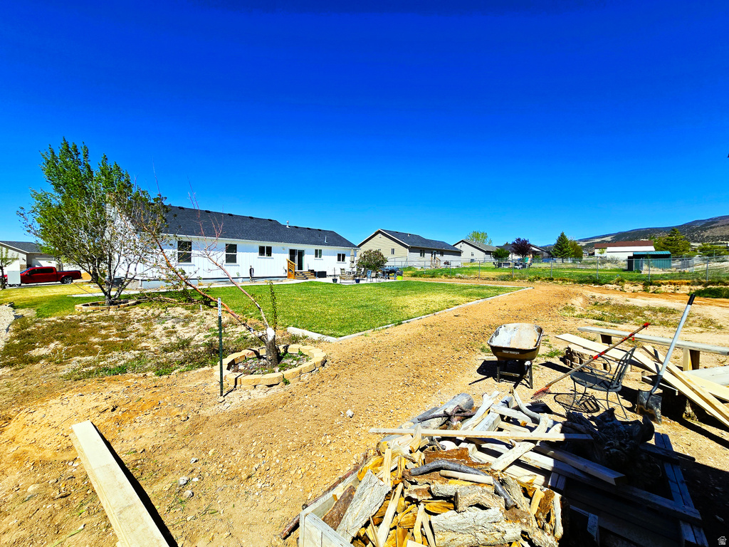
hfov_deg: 106.2
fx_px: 274
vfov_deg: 89.9
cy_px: 274
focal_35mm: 13
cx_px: 364
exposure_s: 1/3758
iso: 50
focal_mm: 2.2
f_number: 2.2
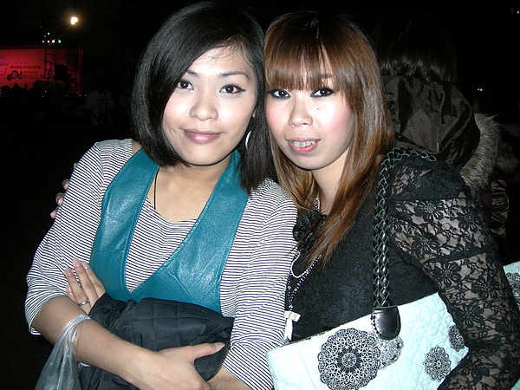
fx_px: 571
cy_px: 195
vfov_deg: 37.7
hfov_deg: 49.0
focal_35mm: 38
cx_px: 260
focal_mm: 7.8
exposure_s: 1/60.1
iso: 50
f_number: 2.8
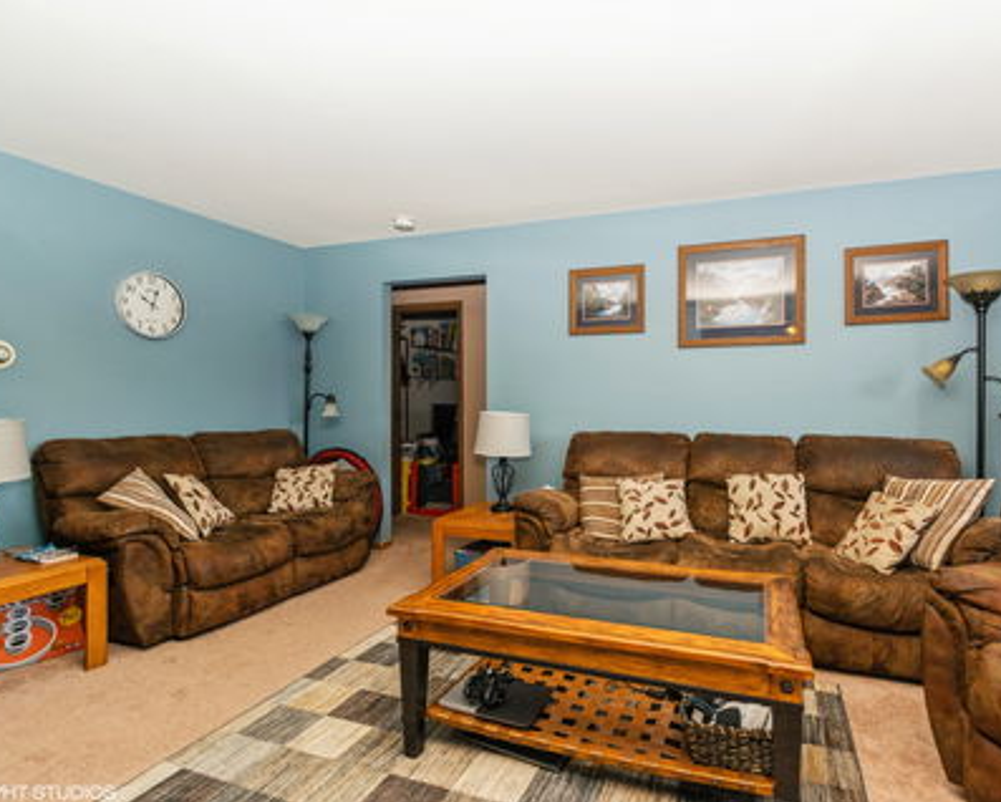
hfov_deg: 89.1
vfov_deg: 77.0
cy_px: 401
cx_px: 570
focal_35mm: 17
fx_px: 504
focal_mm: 10
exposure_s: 1/200
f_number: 3.5
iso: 200
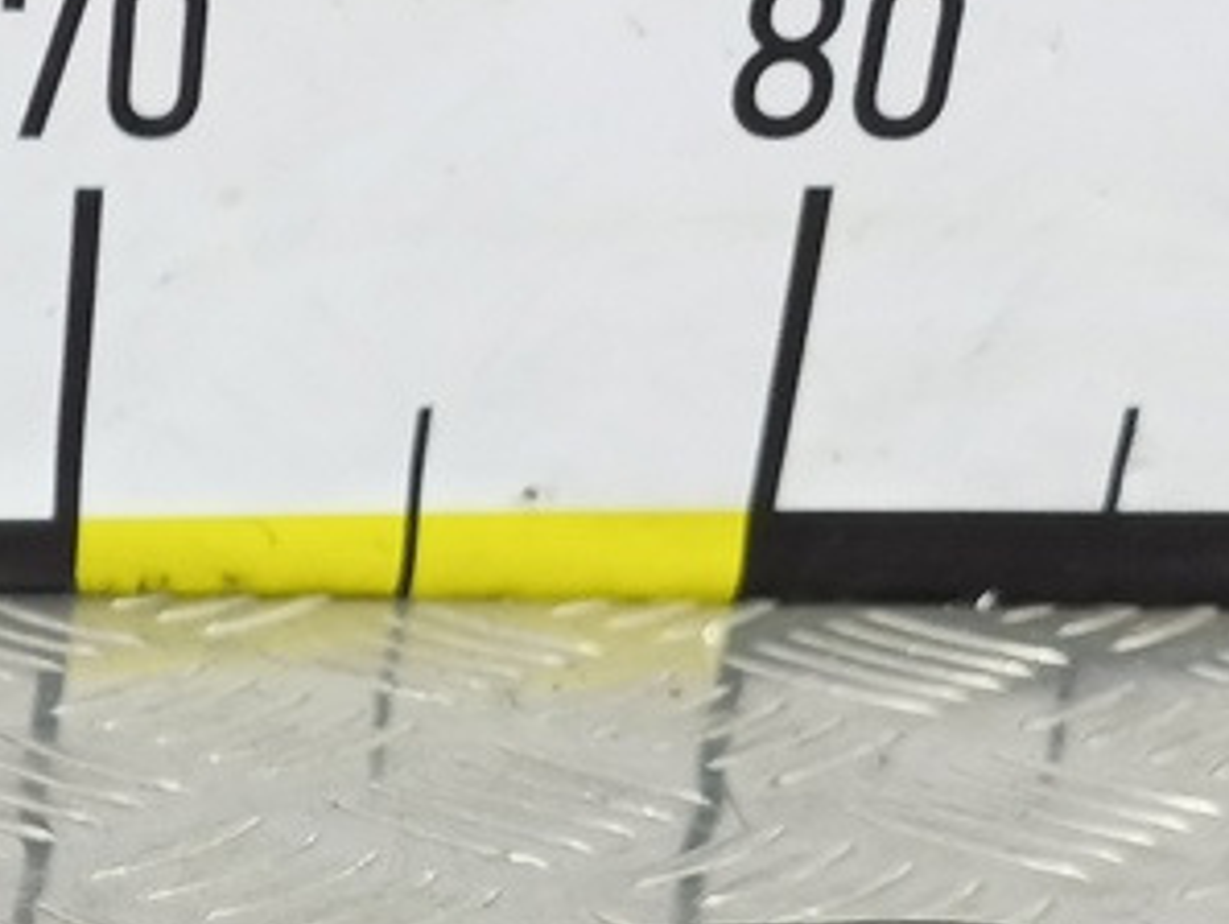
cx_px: -437
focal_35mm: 79
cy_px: 1473
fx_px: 2807
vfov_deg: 16.6
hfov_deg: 21.8
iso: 169
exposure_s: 1/50
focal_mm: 4.11
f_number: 1.6
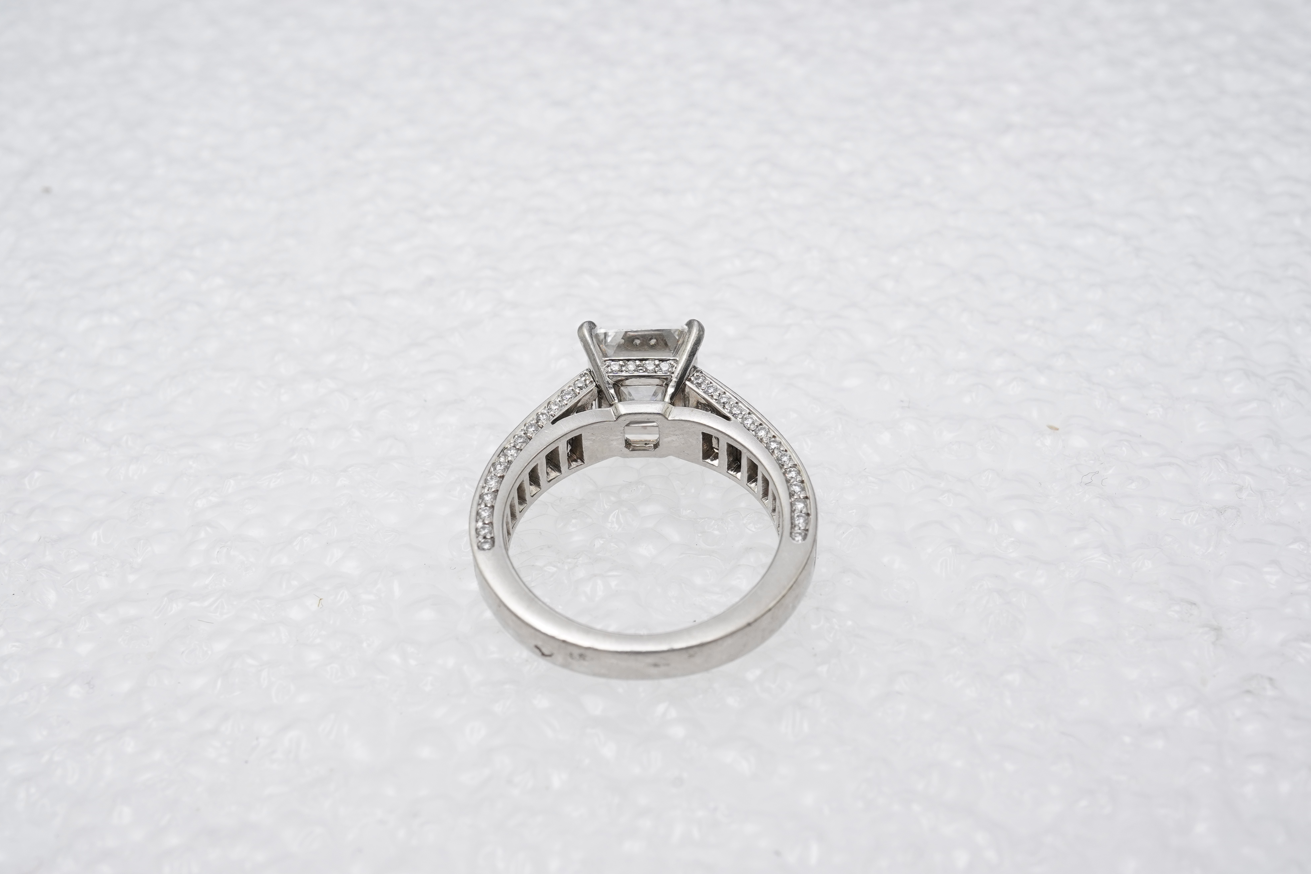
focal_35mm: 45
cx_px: 656
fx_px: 1639
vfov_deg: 29.9
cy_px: 437
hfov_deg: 43.6
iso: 500
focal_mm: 30
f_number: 22
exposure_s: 1/125
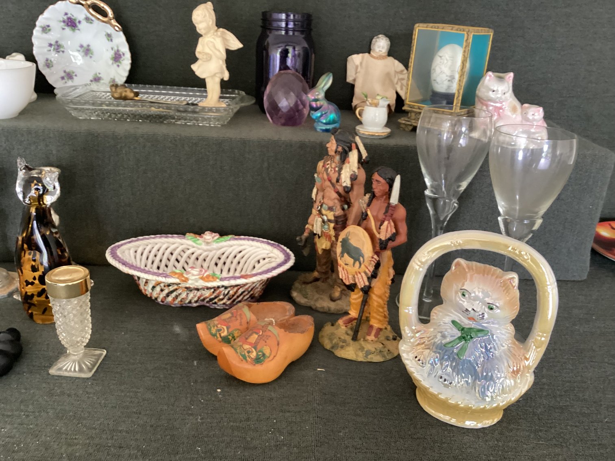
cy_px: 230
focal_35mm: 31
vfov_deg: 45.4
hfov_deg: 58.3
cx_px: 308
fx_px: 551
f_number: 2.4
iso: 320
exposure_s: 1/40
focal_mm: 3.3
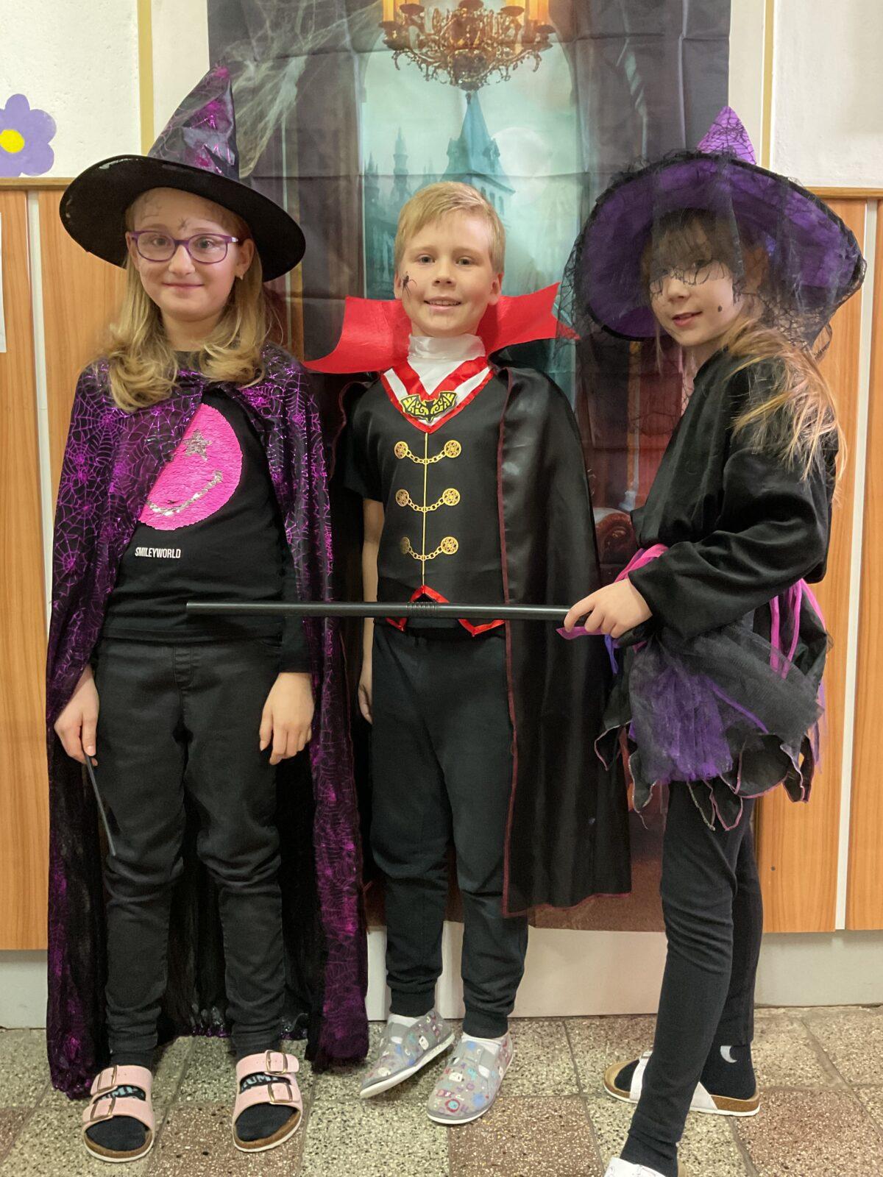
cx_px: 442
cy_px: 588
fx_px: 986
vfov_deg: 61.7
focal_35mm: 29
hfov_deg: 48.2
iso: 320
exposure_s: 1/33
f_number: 1.8
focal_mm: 3
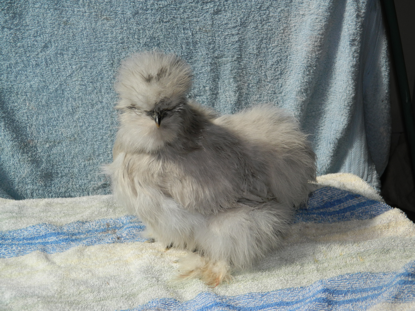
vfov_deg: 25.7
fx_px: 683
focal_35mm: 57
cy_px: 156
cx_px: 208
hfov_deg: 33.8
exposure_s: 1/125
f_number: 3.8
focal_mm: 10.2
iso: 80
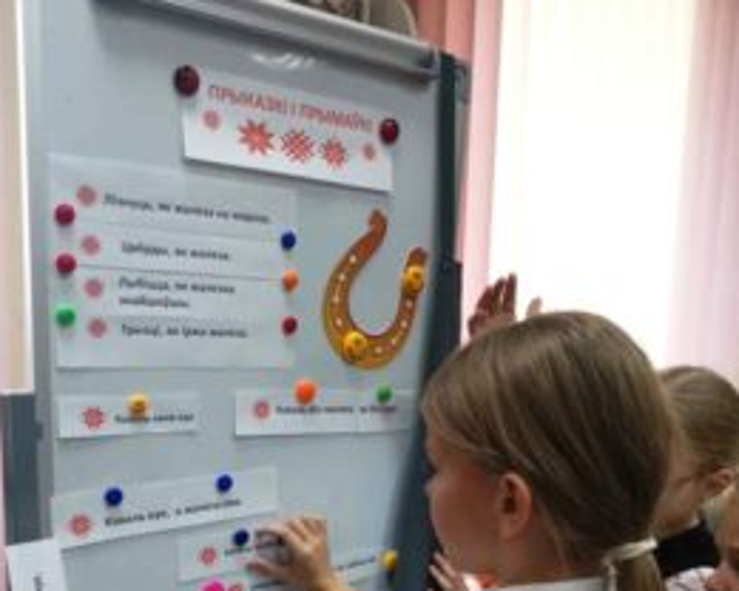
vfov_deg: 36.9
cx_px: 321
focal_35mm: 39
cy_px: 475
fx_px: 853
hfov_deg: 46.7
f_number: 1.8
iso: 250
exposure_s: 1/100
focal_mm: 4.75
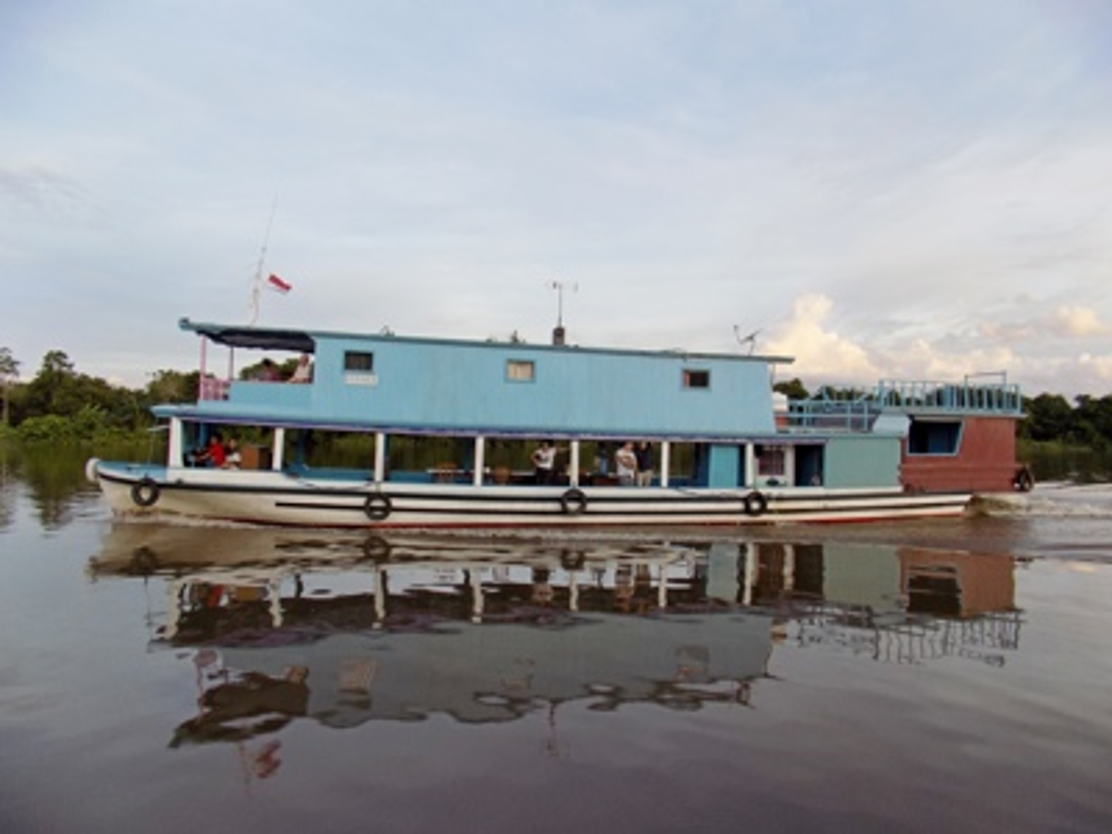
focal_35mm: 23
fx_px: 739
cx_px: 556
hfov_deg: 73.9
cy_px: 417
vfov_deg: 58.9
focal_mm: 4
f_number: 3.1
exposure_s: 1/100
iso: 80
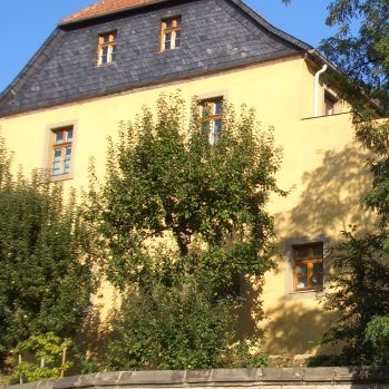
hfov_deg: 20.4
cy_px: 236
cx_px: 366
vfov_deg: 20.9
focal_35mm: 83
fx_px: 1055
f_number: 4.6
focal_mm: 6.8
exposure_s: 1/250
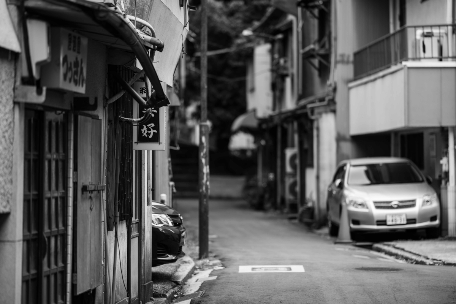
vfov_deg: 10.2
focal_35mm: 135
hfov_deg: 15.2
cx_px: 228
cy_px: 152
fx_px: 1710
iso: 100
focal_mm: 135
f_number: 1.8
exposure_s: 1/320
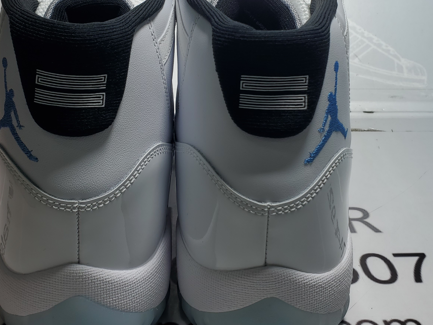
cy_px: 92
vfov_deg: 31.7
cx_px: 176
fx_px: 563
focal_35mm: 45
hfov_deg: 41.9
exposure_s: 1/314
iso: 50
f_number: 2.4
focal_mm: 4.3
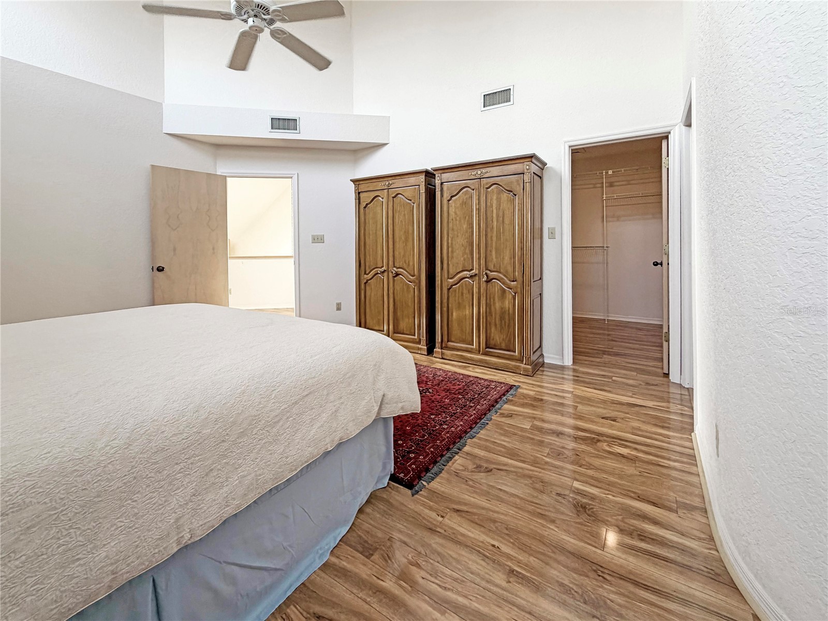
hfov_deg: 102.1
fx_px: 335
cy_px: 310
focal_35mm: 14
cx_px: 414
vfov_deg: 85.7
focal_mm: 2.22
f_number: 2.2
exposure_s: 1/121
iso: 160
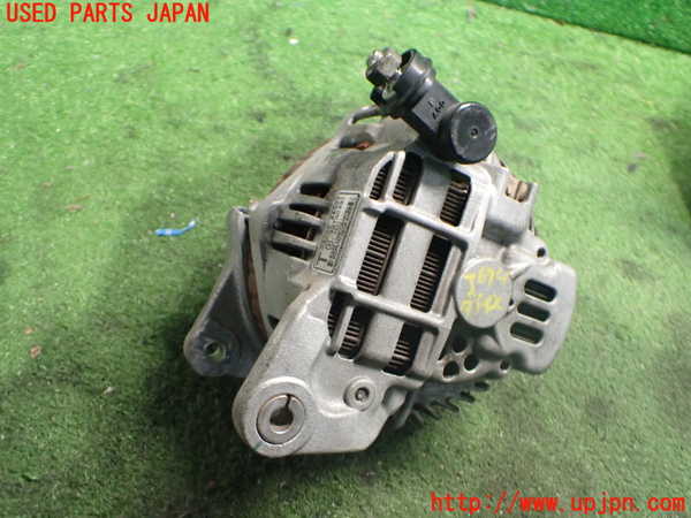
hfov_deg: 60.0
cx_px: 346
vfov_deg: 46.8
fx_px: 599
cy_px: 259
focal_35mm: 30
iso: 1000
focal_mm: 5.4
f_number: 2.3
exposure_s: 1/30
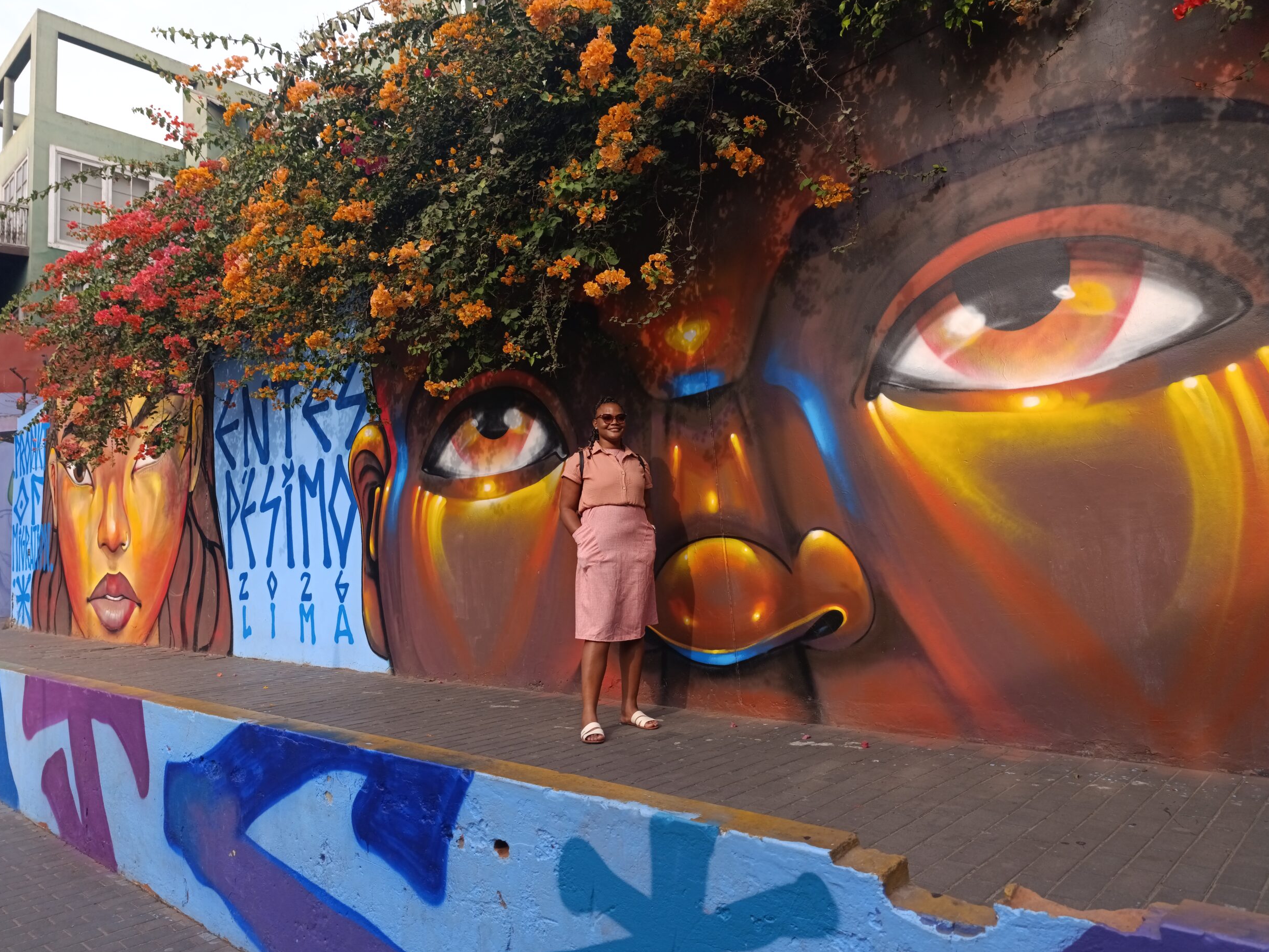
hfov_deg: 71.6
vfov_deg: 56.8
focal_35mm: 24
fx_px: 880
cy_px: 462
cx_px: 625
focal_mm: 6.14
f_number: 1.6
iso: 50
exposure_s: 1/233
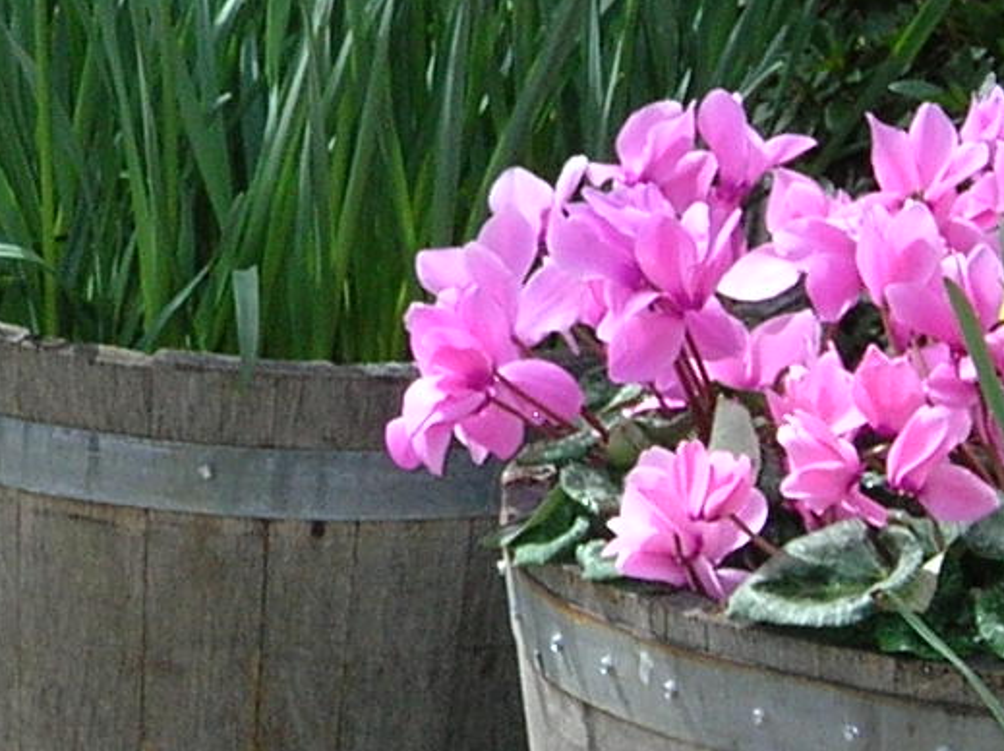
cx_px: -149
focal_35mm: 344
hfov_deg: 5.7
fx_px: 9966
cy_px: 273
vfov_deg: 4.3
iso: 71
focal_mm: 12.8
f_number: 4.7
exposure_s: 1/230
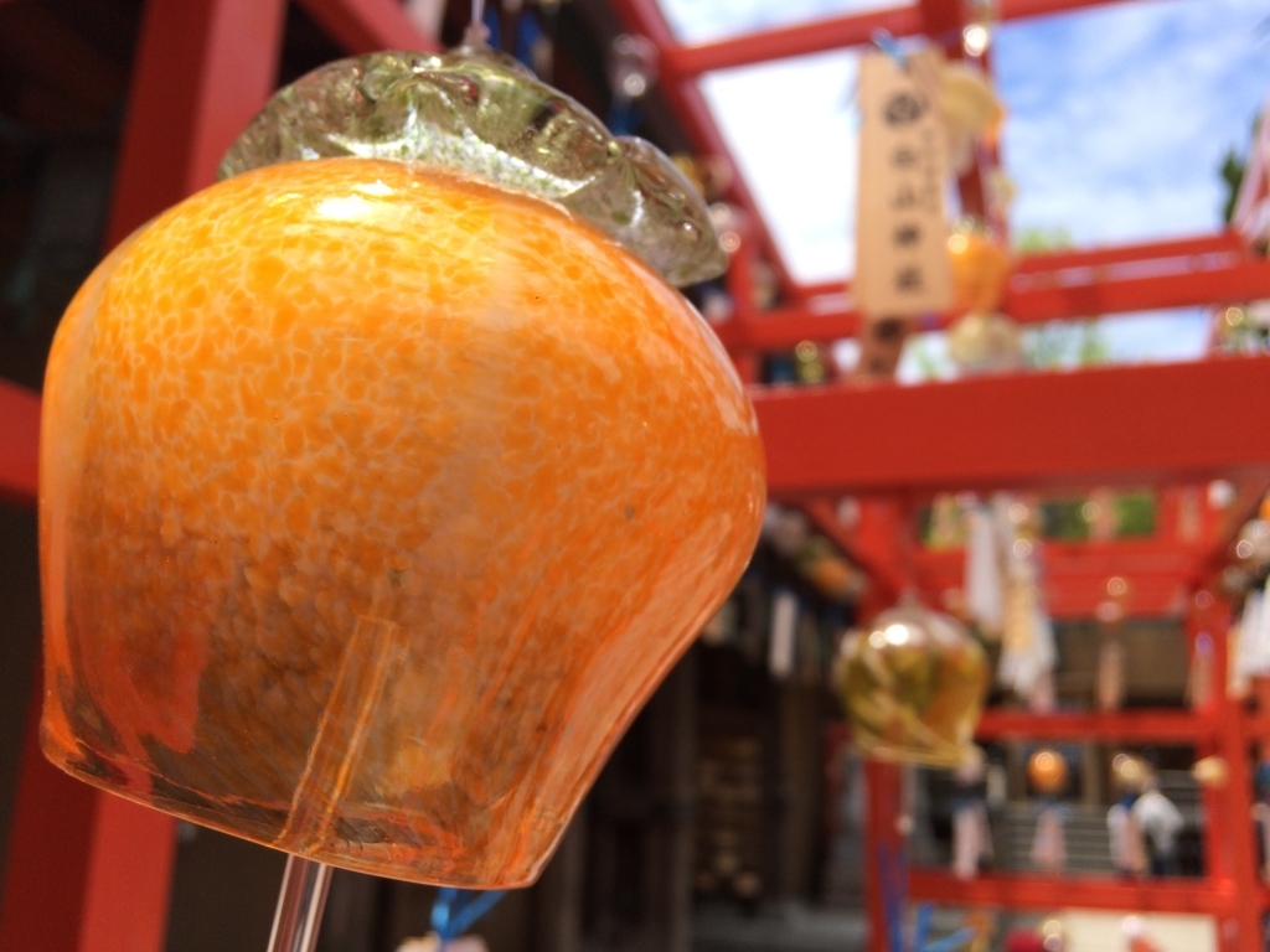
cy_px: 476
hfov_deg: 61.7
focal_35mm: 29
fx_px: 1064
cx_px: 635
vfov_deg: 48.2
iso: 32
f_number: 2.2
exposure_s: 1/1520
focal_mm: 4.15
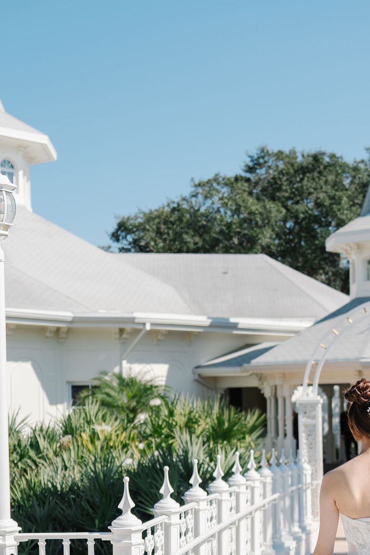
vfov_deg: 27.7
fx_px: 1094
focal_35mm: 71
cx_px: 368
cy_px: 464
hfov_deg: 18.7
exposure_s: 1/2500
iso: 100
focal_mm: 28
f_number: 2
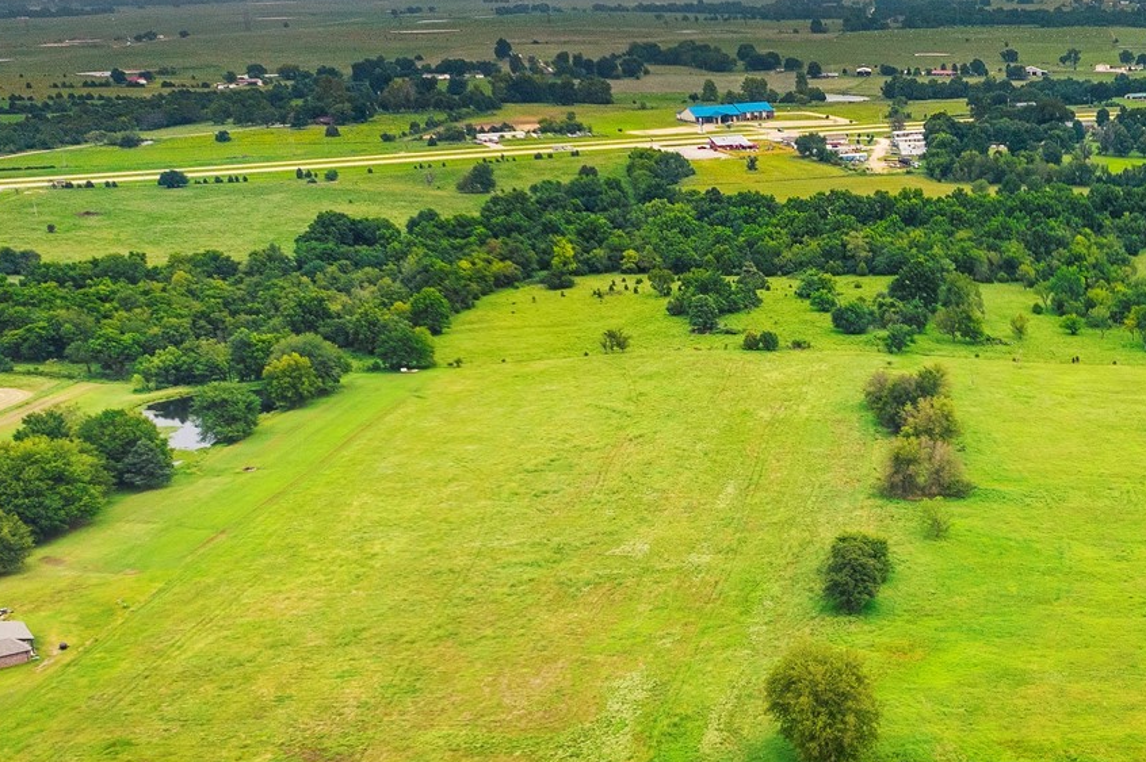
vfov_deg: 25.4
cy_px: 503
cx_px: 1124
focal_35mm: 53
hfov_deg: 34.4
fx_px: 1686
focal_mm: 8.38
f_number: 2.8
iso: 100
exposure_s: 1/1000
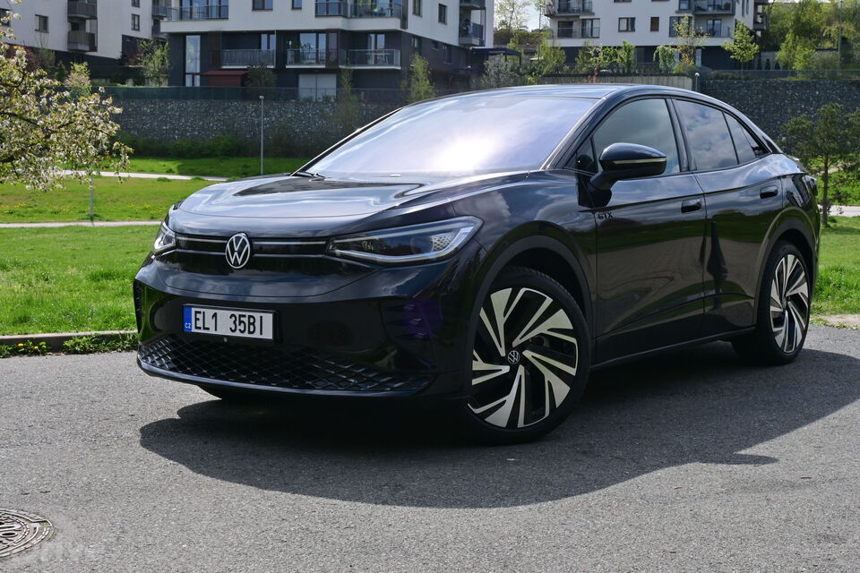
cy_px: 286
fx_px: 1218
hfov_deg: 38.9
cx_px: 430
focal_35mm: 51
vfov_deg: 26.5
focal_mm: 34
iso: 100
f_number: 16
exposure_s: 1/100
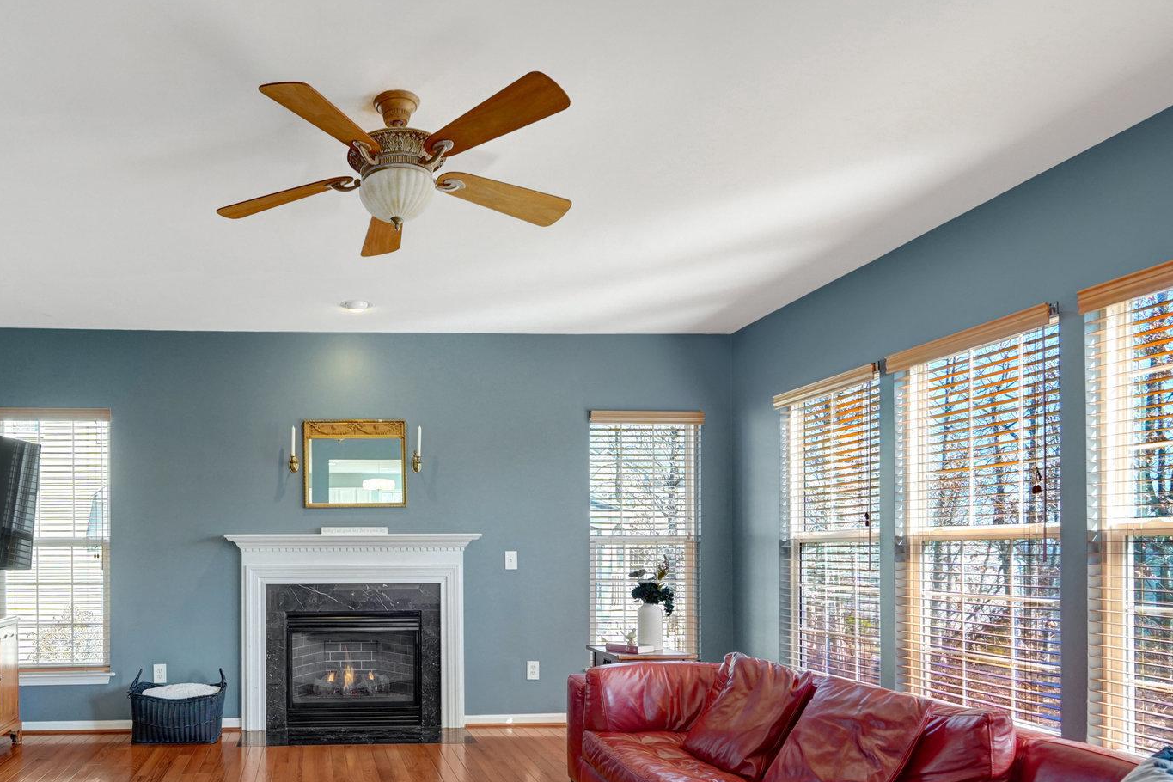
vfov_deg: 51.4
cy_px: 564
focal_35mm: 24
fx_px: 782
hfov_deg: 70.9
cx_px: 362
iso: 1250
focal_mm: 16
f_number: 8
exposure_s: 1/80
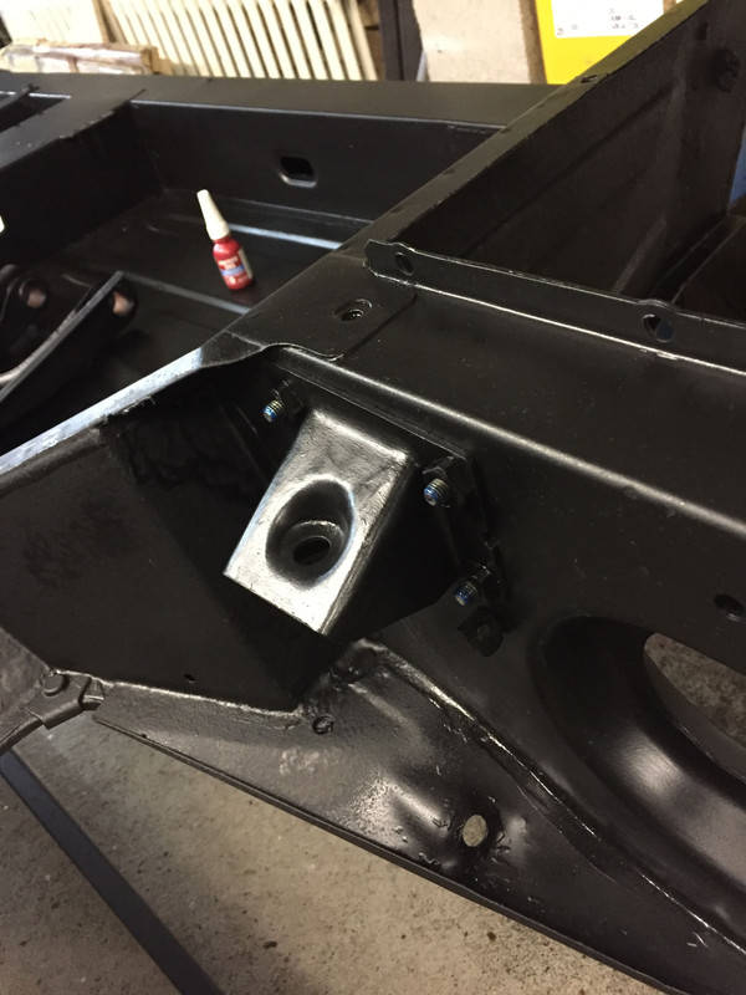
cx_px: 373
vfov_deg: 61.7
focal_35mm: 29
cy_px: 498
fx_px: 833
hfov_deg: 48.2
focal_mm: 4.15
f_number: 2.2
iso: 320
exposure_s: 1/17
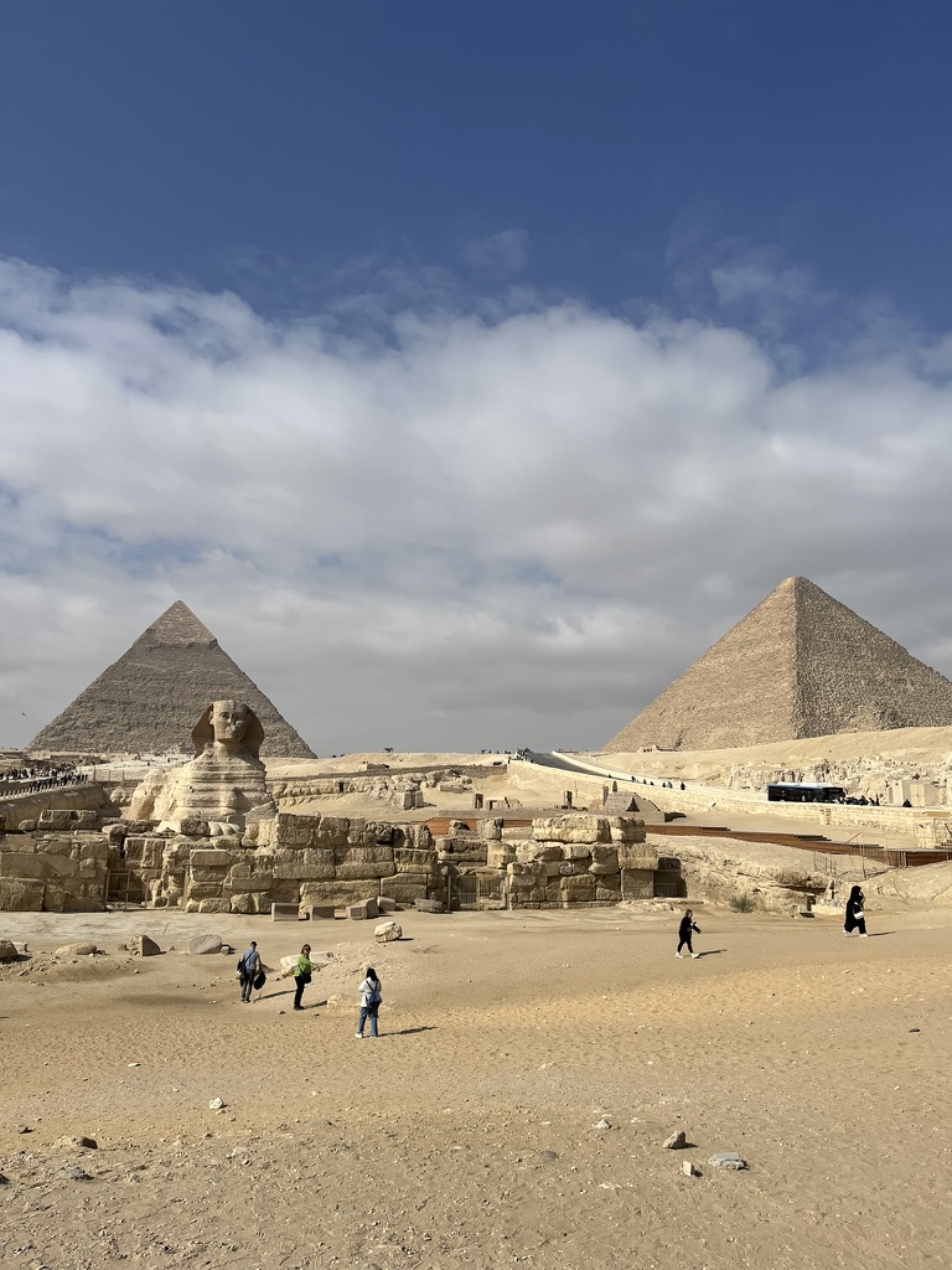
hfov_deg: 53.1
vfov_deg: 67.3
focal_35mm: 26
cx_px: 476
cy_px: 635
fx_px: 953
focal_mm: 5.1
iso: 50
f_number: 1.6
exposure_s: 1/9091
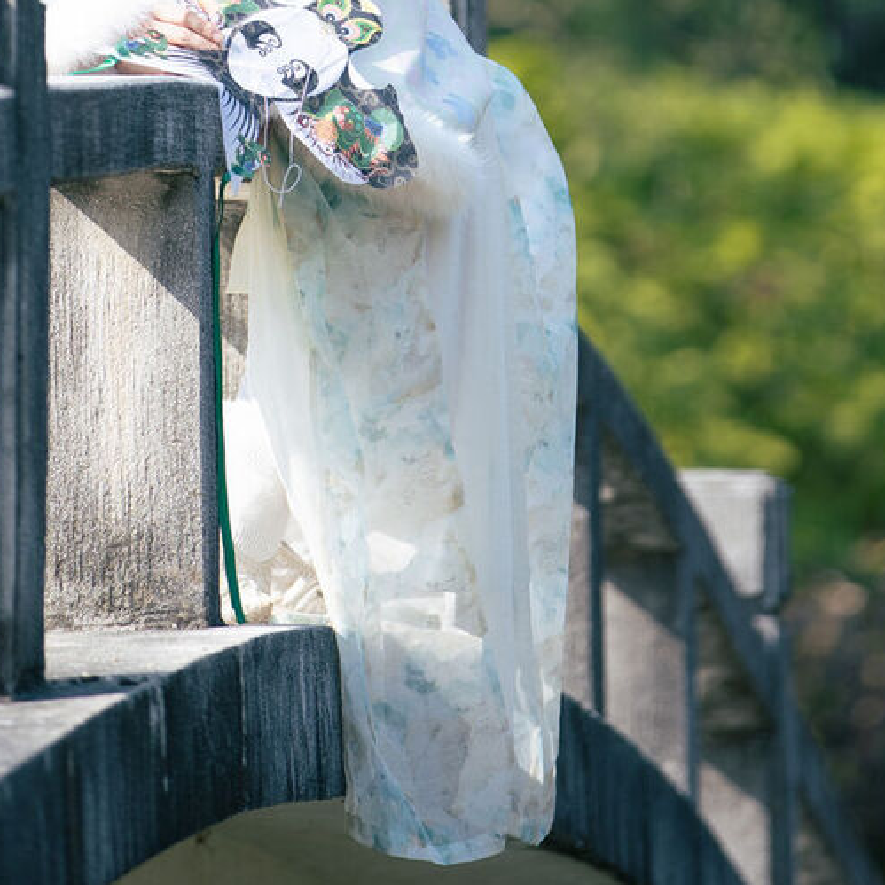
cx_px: 396
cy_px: -395
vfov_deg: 3.6
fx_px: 14115
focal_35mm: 488
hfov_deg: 3.6
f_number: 2.8
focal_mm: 182
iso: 100
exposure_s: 1/800
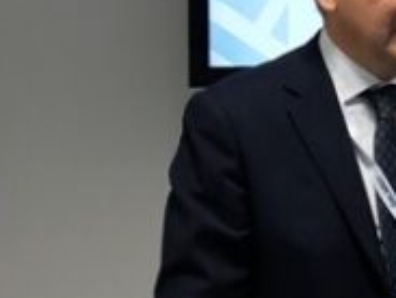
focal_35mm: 334
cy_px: -50
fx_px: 3828
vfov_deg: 4.5
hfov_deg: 5.8
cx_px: 805
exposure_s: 1/250
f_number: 4
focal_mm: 55
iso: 3200
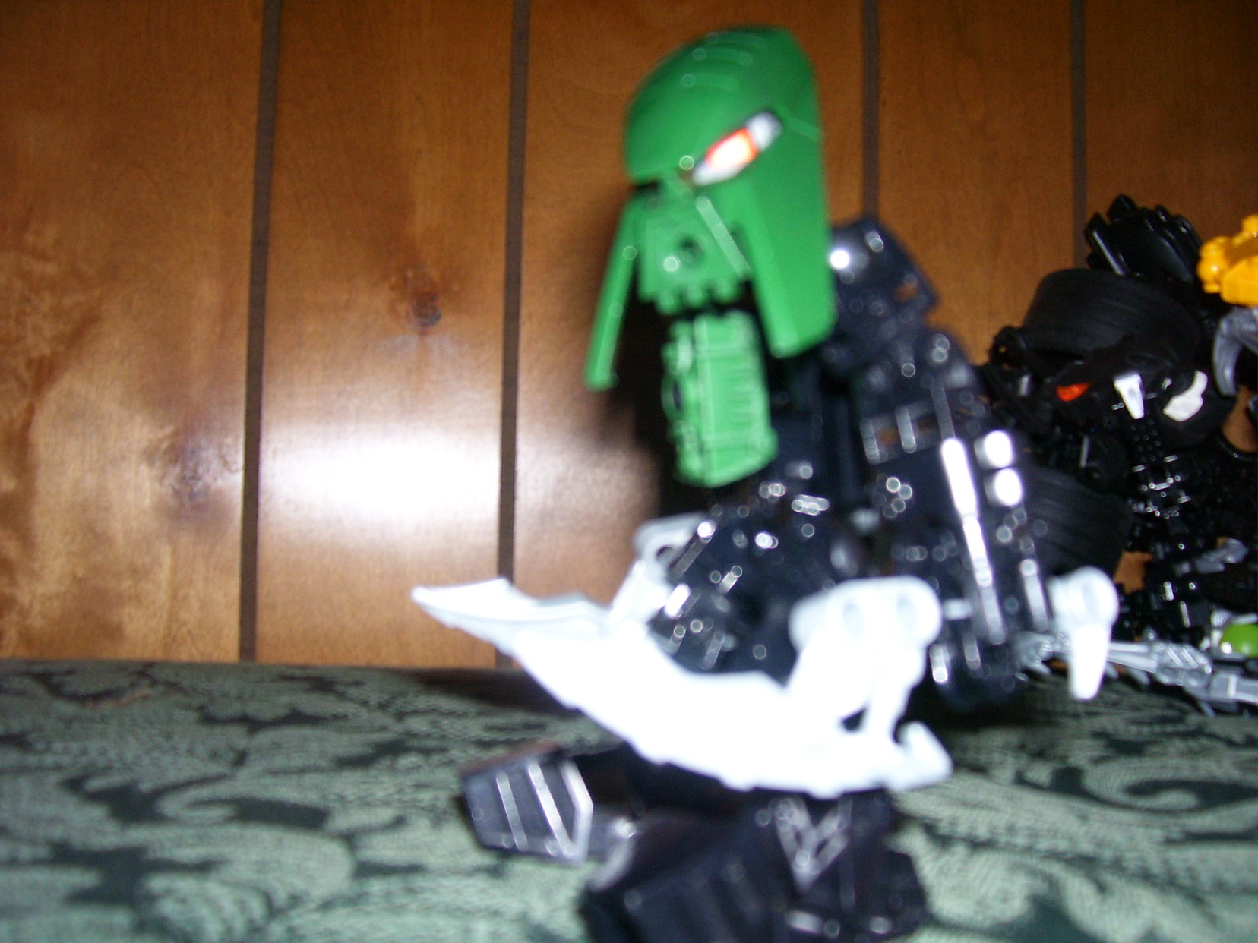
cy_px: 472
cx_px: 629
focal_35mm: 34
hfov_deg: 54.0
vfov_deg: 41.8
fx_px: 1236
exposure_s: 1/60
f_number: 2.7
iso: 125
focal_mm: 5.6
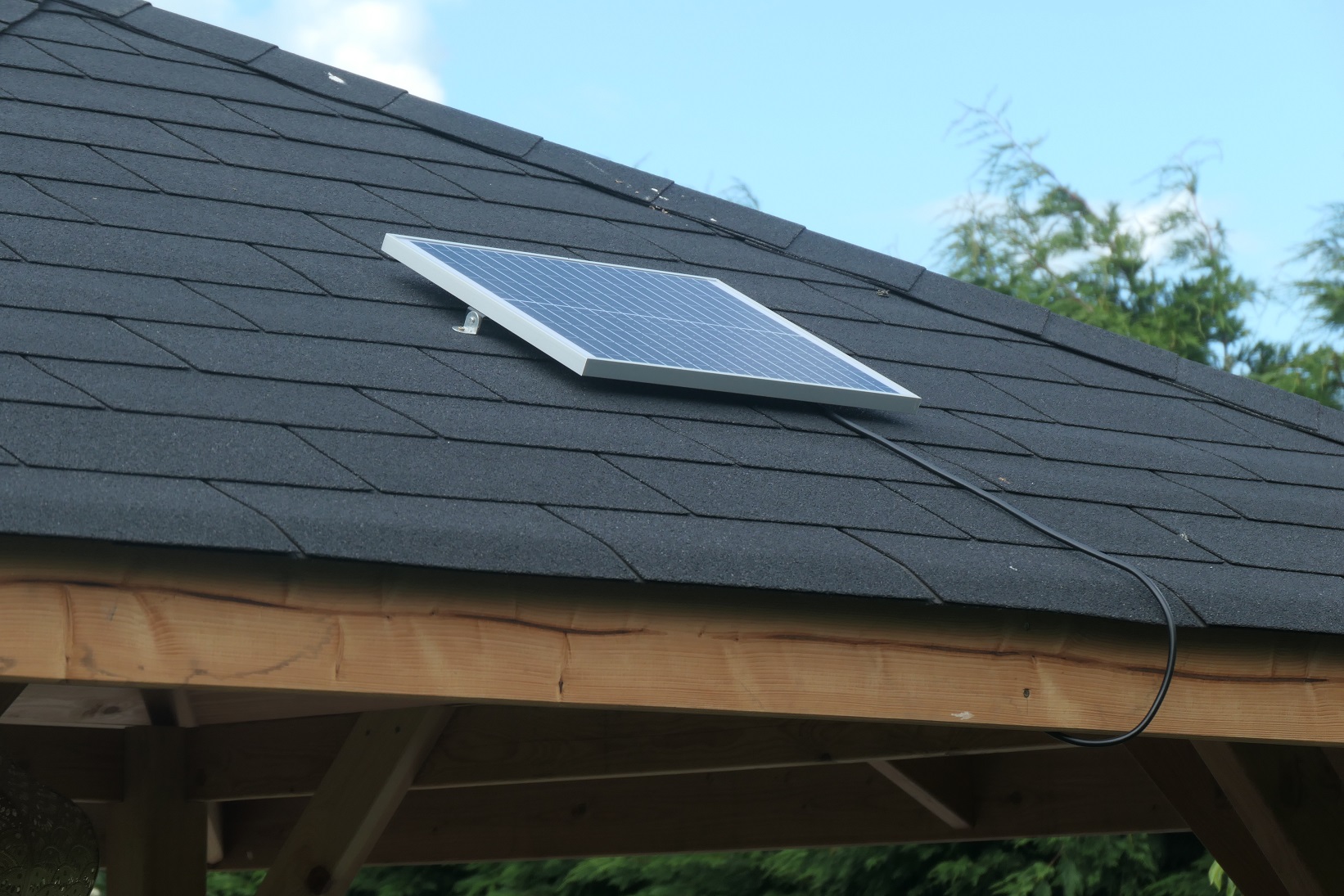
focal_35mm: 131
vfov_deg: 10.5
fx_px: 4891
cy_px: 448
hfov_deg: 15.6
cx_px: 672
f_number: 5.6
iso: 200
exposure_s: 1/400
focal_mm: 47.9
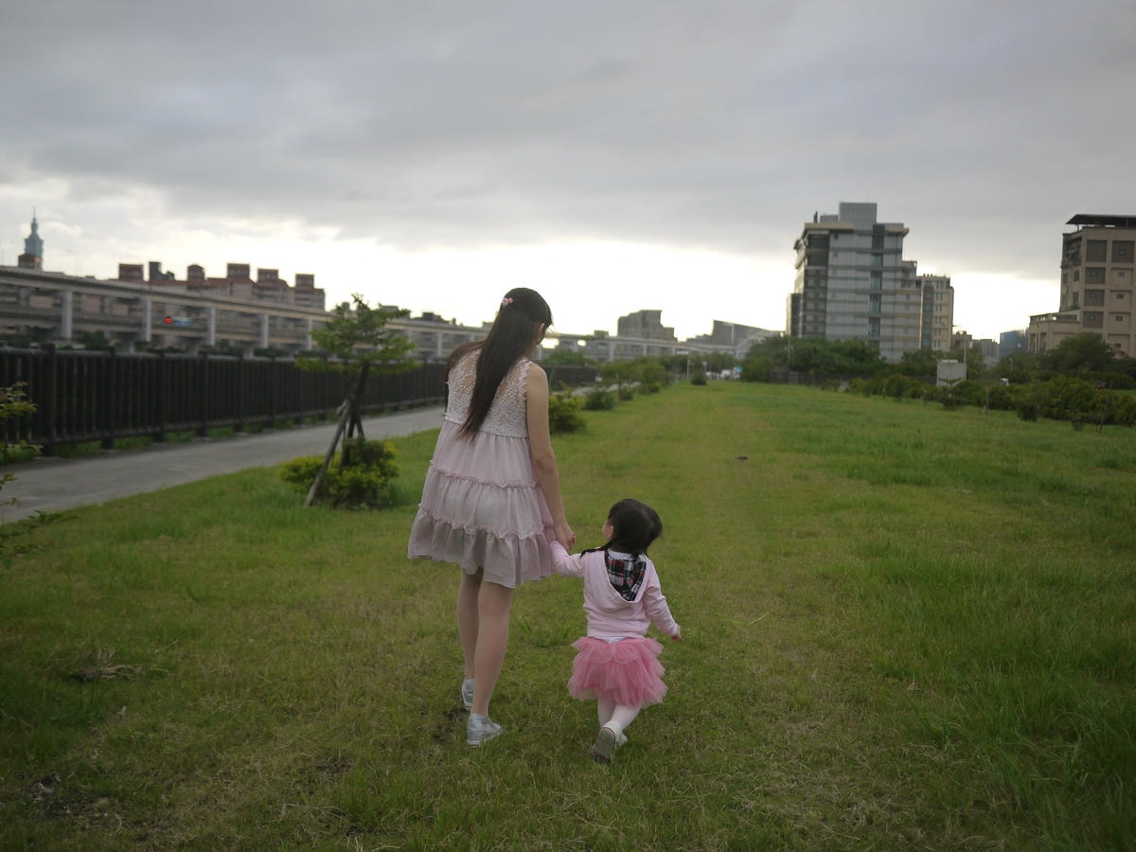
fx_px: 1313
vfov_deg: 36.0
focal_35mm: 40
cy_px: 426
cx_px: 568
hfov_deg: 46.8
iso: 160
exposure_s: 1/800
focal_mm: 20
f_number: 2
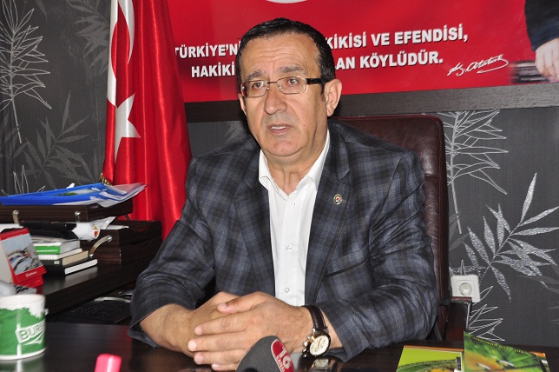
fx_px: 814
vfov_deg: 25.7
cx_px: 280
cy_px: 186
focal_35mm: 52
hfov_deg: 37.9
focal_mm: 35
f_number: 4.5
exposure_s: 1/200
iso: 500
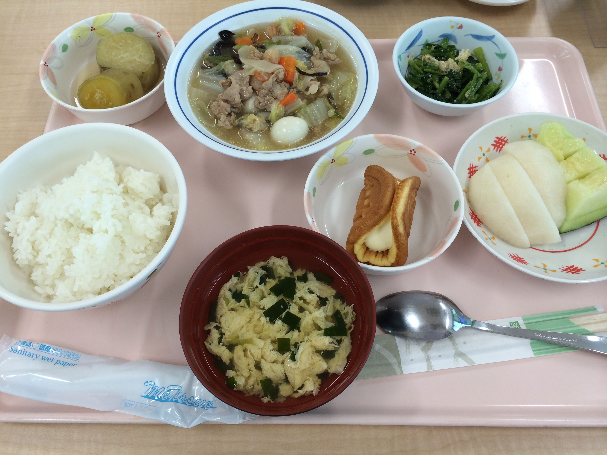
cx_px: 304
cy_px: 228
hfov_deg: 60.0
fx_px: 526
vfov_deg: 46.8
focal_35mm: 30
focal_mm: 4.12
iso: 50
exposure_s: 1/60
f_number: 2.2
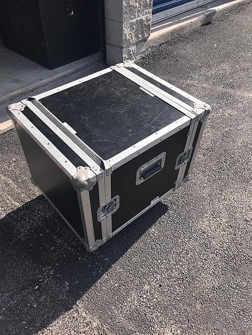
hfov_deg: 49.8
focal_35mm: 28
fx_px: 272
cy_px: 168
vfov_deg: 63.4
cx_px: 126
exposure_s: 1/1570
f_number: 1.8
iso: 20
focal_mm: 3.99
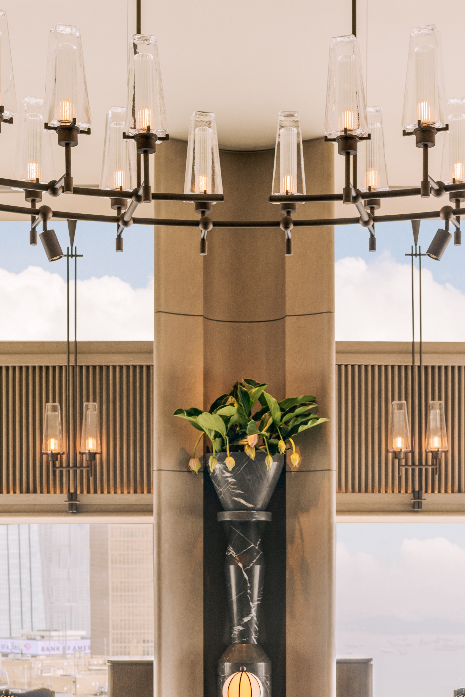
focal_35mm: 67
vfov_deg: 29.5
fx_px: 1298
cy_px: 539
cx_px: 238
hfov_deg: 20.3
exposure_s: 1/10
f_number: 6.3
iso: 100
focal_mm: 35
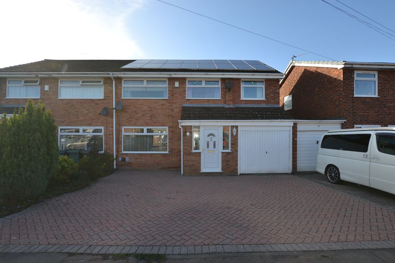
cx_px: 198
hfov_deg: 100.4
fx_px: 165
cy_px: 132
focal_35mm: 15
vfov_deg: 77.3
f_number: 6.3
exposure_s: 1/200
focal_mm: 10
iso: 100
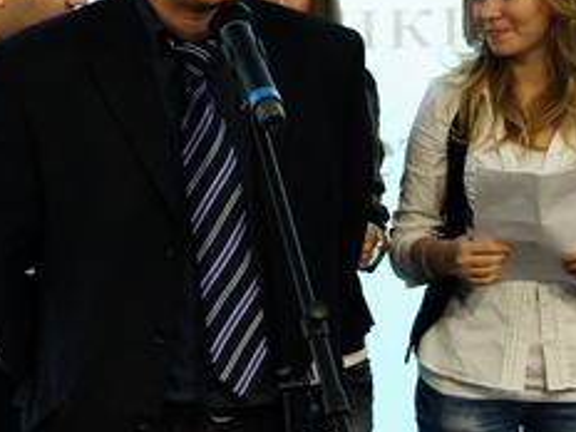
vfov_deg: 11.4
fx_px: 2167
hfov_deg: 15.1
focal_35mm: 130
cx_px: 282
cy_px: 191
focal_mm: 35
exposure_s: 1/25
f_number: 4.5
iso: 1600
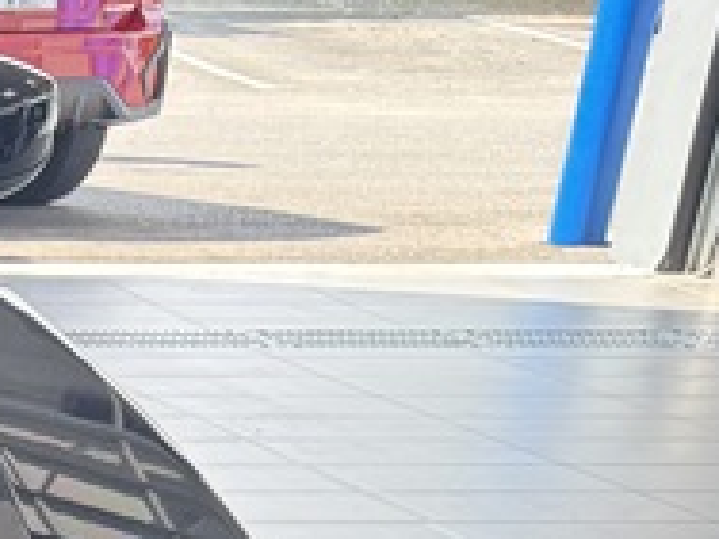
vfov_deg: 10.6
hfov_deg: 11.8
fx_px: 2721
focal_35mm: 131
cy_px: 994
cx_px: -1090
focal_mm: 6.76
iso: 125
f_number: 1.78
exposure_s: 1/231
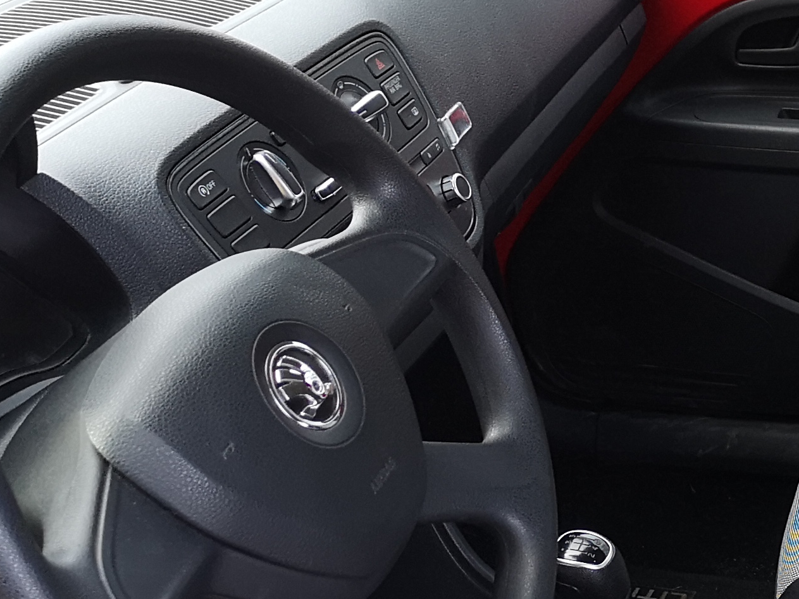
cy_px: 384
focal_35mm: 78
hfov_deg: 23.7
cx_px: 838
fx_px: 1800
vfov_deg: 18.9
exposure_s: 1/50
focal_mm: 3.95
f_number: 1.8
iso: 160
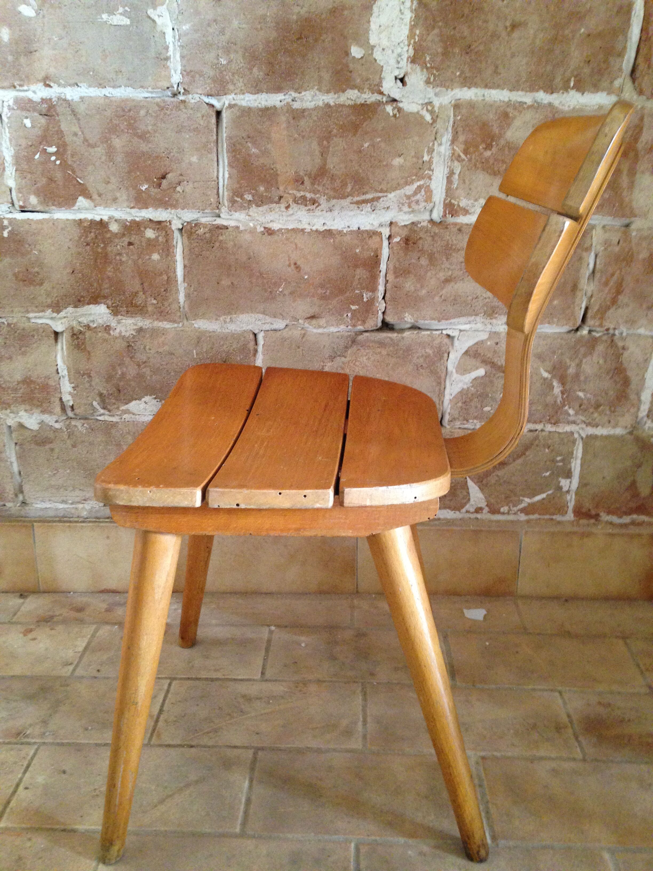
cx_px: 326
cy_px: 436
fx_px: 830
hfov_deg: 42.9
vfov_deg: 55.4
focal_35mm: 33
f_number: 2.4
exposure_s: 1/20
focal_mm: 4.12
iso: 320
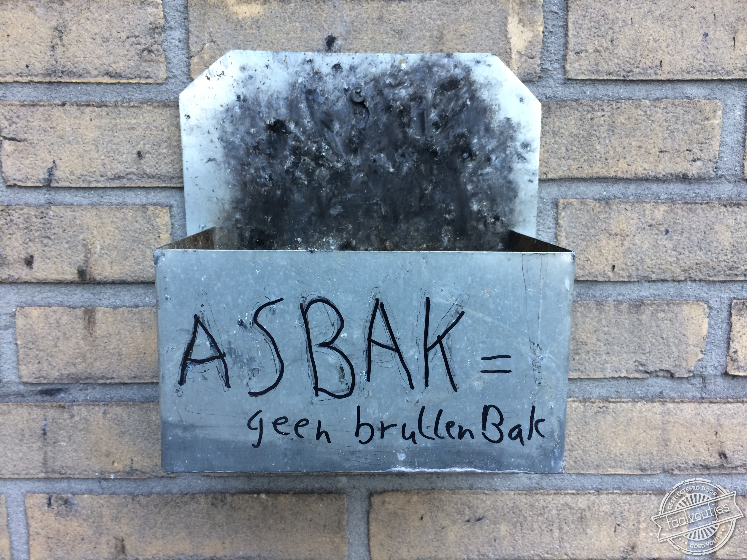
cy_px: 280
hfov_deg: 61.7
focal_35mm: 29
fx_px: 626
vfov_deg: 48.2
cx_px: 374
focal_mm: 4.15
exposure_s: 1/33
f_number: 2.2
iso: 40
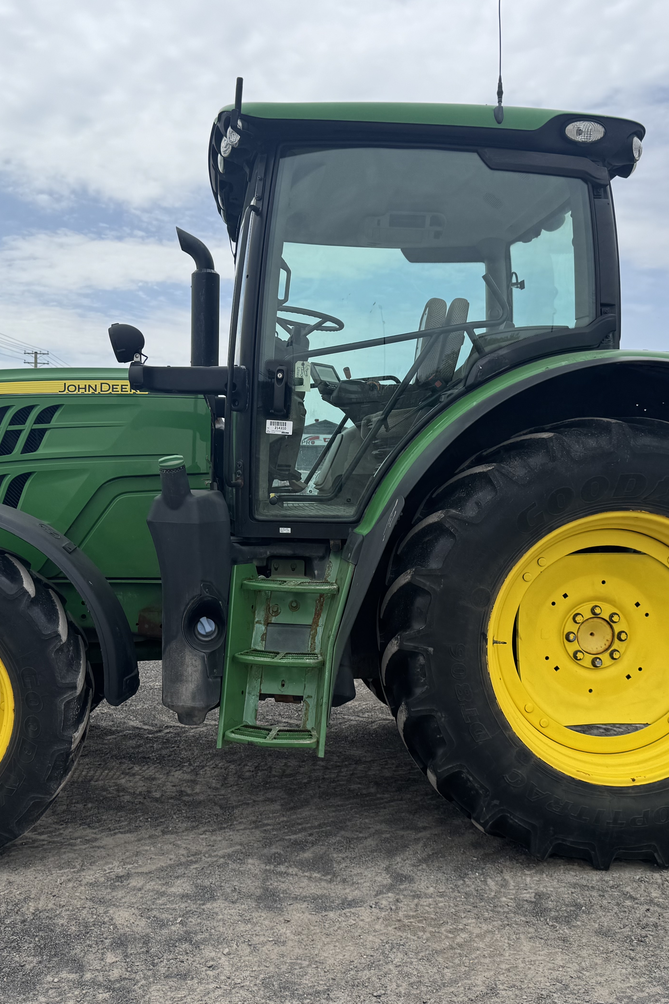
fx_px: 948
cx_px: 298
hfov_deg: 38.8
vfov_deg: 55.8
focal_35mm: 34
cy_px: 499
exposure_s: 1/5348
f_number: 1.78
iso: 80
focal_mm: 6.76
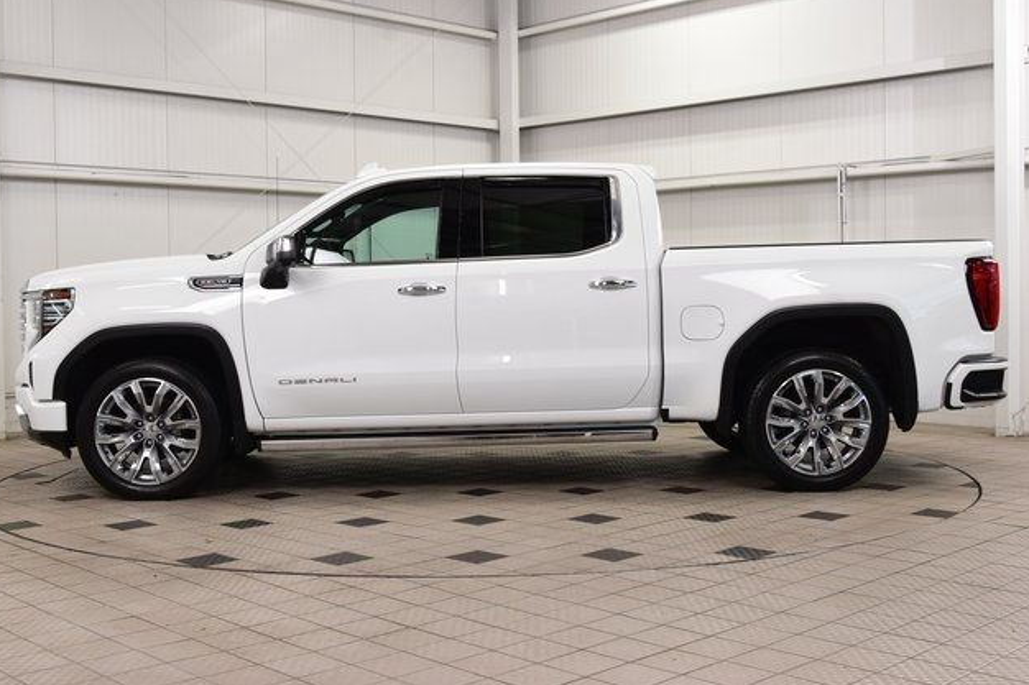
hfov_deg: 44.0
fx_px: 1272
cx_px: 508
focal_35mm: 45
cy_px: 341
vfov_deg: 30.2
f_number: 8
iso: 1000
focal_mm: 29
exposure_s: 1/60
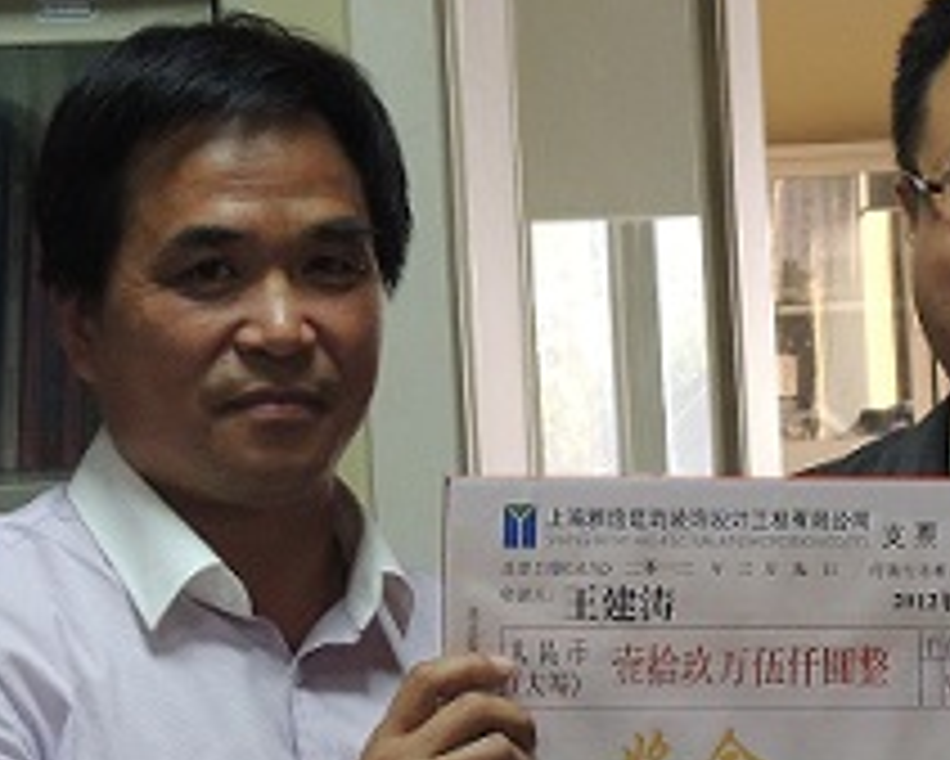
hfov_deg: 9.1
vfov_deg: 7.3
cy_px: 504
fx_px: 5992
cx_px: 619
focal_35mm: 213
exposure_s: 1/25
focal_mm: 17.9
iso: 800
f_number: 5.5
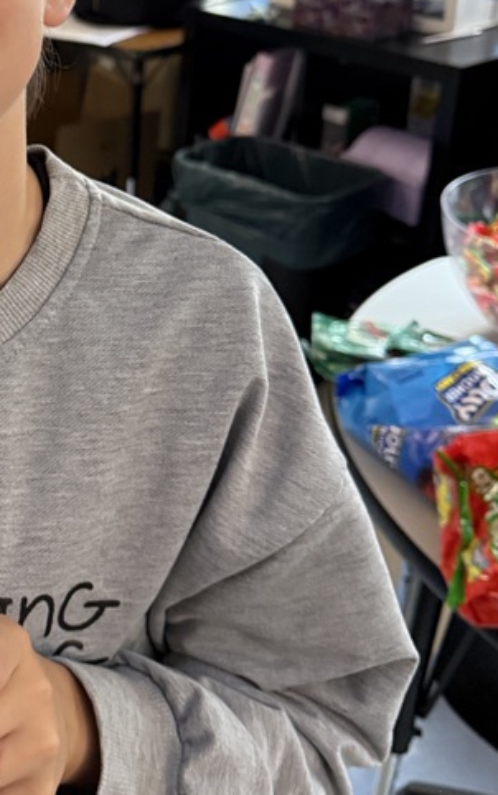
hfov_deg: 22.1
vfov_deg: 37.1
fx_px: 1171
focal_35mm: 54
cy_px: 270
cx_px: -106
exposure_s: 1/60
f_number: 1.78
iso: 640
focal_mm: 6.76
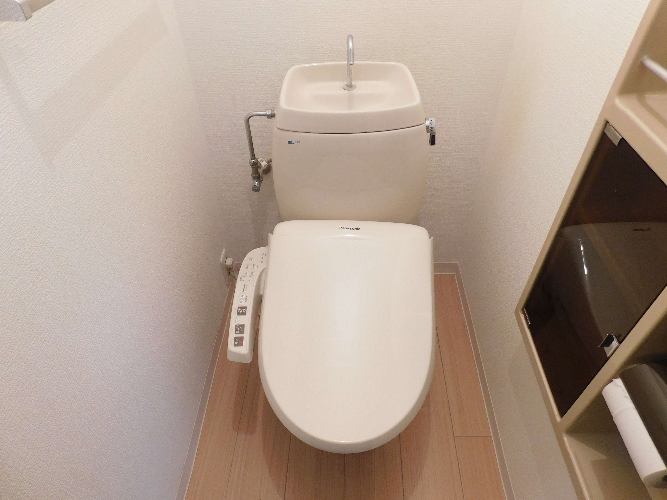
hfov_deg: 73.9
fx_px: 443
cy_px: 250
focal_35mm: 23
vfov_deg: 58.9
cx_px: 334
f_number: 3
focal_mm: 4
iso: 220
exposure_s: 1/30
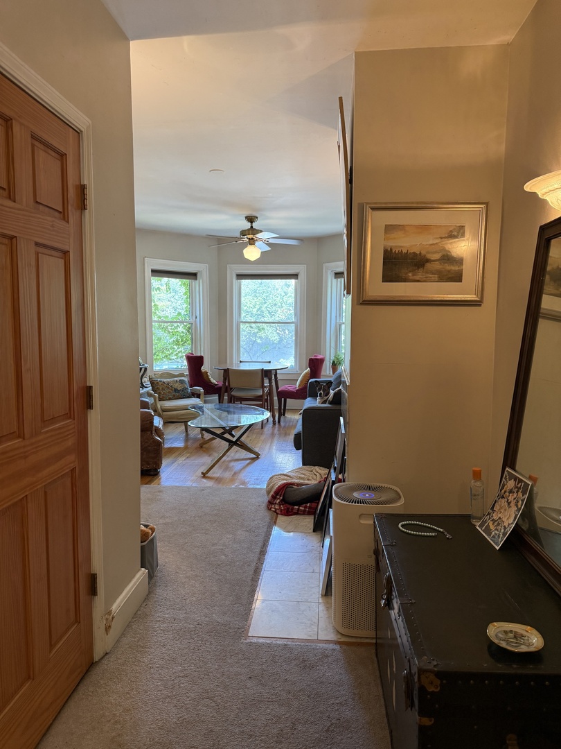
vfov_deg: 71.6
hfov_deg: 56.8
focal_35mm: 24
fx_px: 519
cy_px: 374
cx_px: 280
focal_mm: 6.76
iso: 160
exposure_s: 1/60
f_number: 1.78
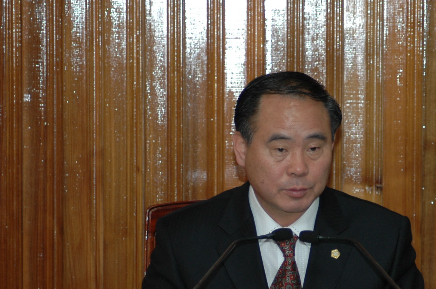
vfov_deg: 5.3
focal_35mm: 261
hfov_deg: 7.9
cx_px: 307
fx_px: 3155
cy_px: 232
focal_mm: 105
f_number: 4.2
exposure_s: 1/60
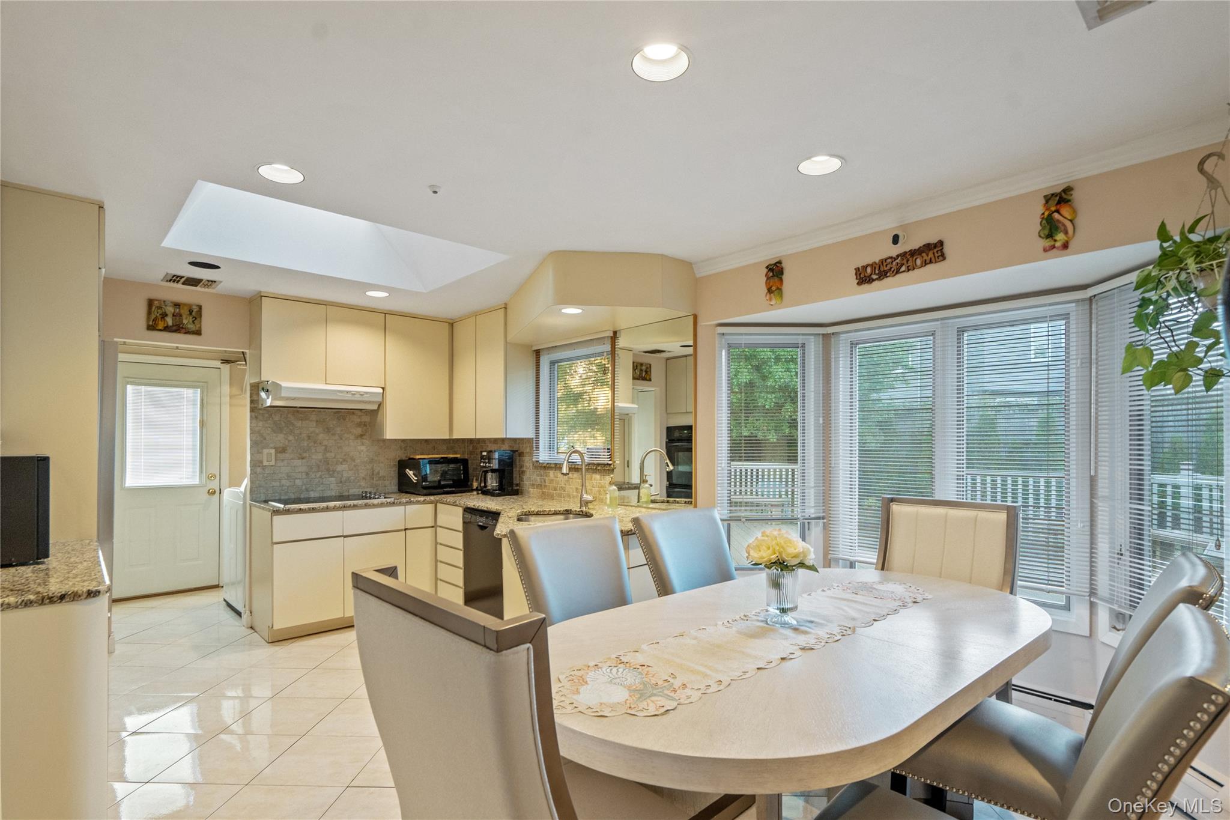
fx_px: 581
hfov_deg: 93.3
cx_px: 615
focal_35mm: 17
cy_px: 410
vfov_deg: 70.4
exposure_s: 1/10
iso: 2000
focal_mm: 17
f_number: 5.6
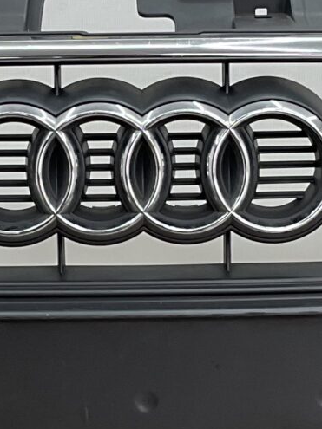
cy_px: 205
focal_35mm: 150
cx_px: 163
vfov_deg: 13.2
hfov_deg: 9.9
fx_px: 1861
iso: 20
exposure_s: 1/120
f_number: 1.8
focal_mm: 3
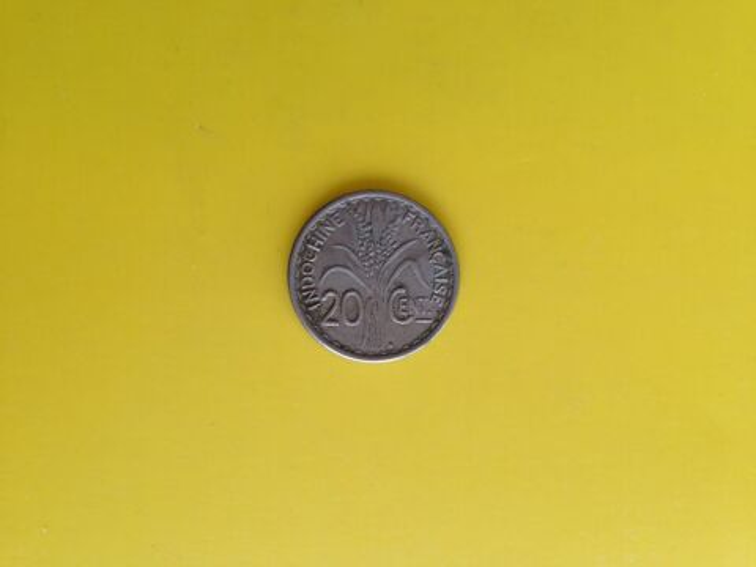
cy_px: 284
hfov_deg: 55.4
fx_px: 721
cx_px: 378
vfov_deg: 42.9
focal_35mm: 33
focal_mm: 4.12
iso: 50
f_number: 2.4
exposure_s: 1/20
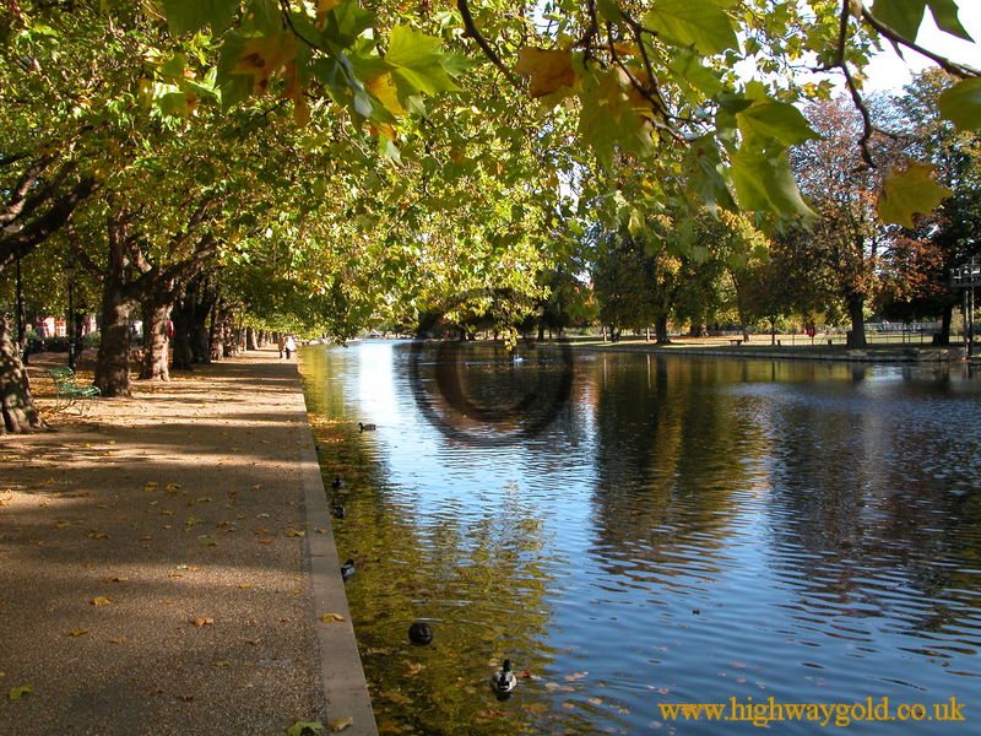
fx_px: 992
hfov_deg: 52.6
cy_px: 368
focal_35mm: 35
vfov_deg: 40.7
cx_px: 490
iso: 100
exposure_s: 1/150
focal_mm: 8.9
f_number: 4.5
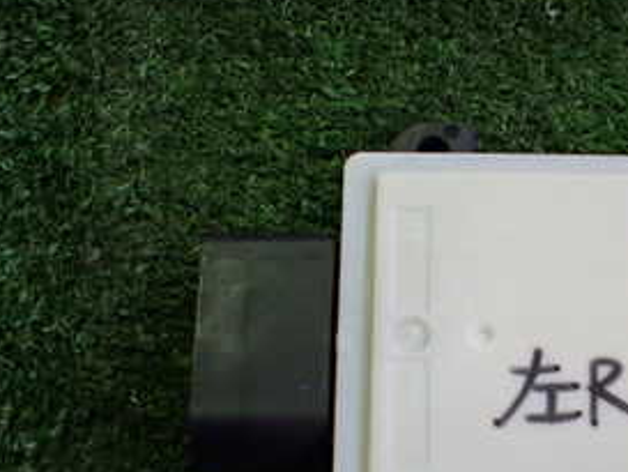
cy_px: 336
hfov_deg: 28.1
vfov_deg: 22.1
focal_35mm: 66
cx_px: 580
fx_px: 1198
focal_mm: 5.4
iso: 400
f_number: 2.3
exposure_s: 1/125
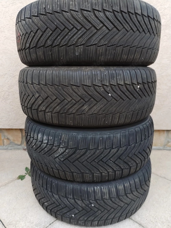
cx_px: 86
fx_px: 191
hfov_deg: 48.2
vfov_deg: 61.7
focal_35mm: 29
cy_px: 114
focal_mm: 4.75
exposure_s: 1/24
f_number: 1.8
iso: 624
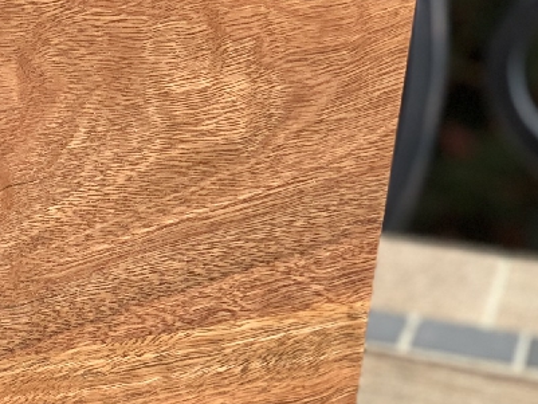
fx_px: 3249
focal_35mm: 209
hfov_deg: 9.2
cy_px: 372
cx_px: -316
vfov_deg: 7.1
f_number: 2.4
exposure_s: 1/826
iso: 16
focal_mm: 6
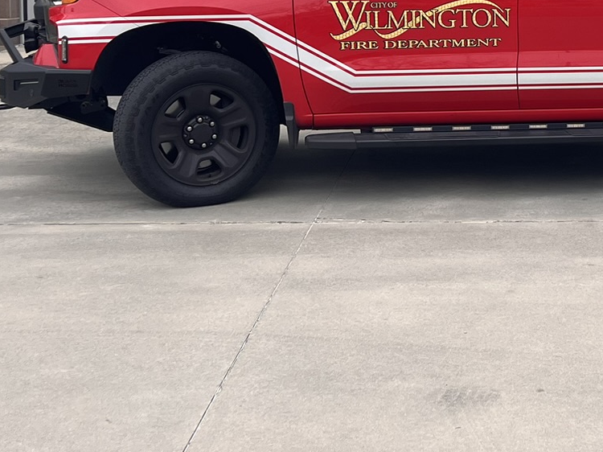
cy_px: 46
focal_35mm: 71
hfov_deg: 26.4
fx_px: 1236
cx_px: 549
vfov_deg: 20.3
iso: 50
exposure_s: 1/816
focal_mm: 5.1
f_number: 1.6
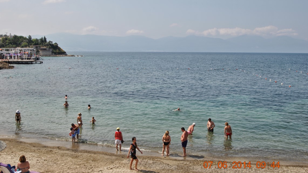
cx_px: 155
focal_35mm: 38
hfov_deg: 52.8
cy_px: 77
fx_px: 310
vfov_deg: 31.2
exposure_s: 1/250
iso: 100
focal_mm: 24
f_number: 8
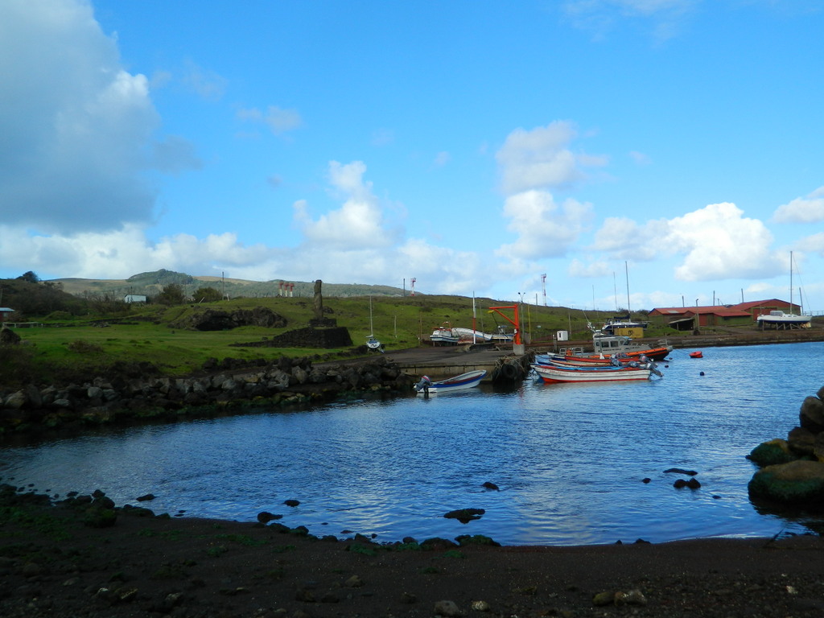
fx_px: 738
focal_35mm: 31
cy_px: 309
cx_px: 412
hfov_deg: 58.4
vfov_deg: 45.4
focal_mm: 5.6
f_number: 3.2
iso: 80
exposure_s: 1/800
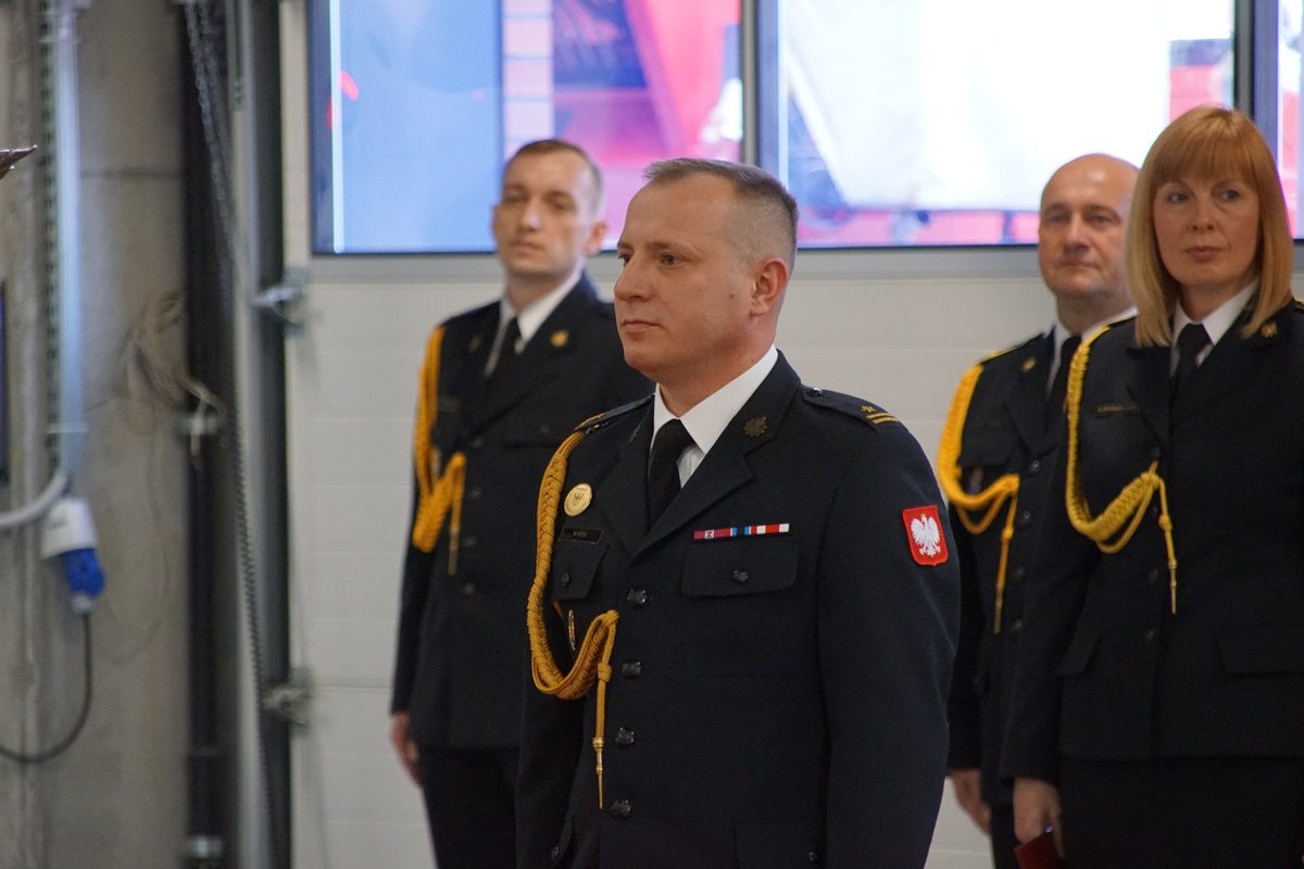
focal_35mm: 300
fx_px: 10866
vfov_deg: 4.6
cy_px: 434
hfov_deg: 6.9
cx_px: 652
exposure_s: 1/100
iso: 3200
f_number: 6.3
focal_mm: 200
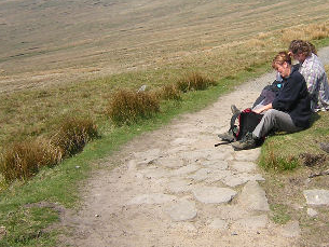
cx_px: 268
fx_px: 561
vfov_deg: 24.6
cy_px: 68
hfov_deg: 31.8
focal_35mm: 59
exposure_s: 1/284
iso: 100
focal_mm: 4.7
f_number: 5.2
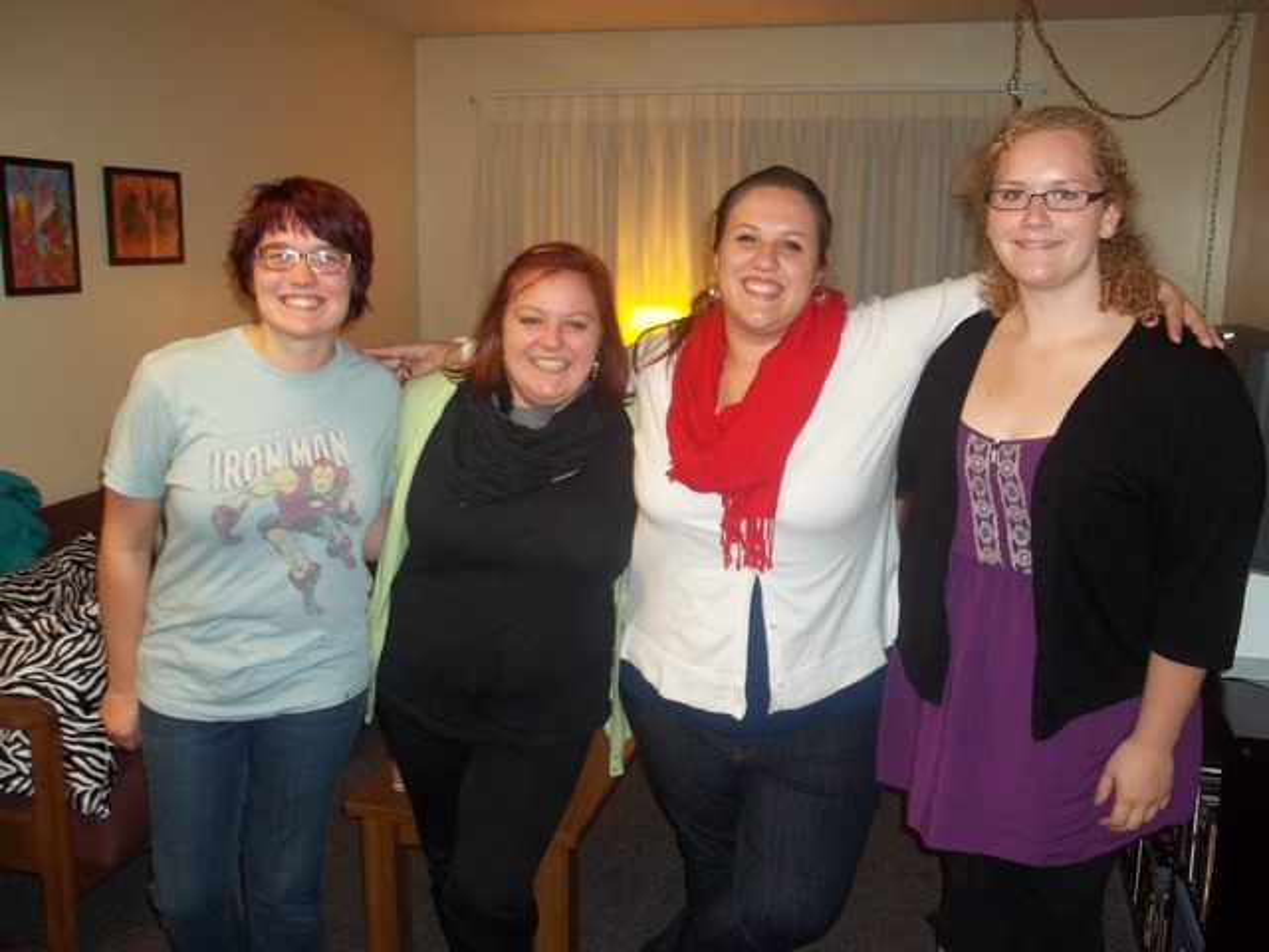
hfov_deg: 55.4
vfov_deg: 42.9
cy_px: 476
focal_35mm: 33
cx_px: 634
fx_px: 1210
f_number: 3.3
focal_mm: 5.9
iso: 160
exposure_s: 1/30
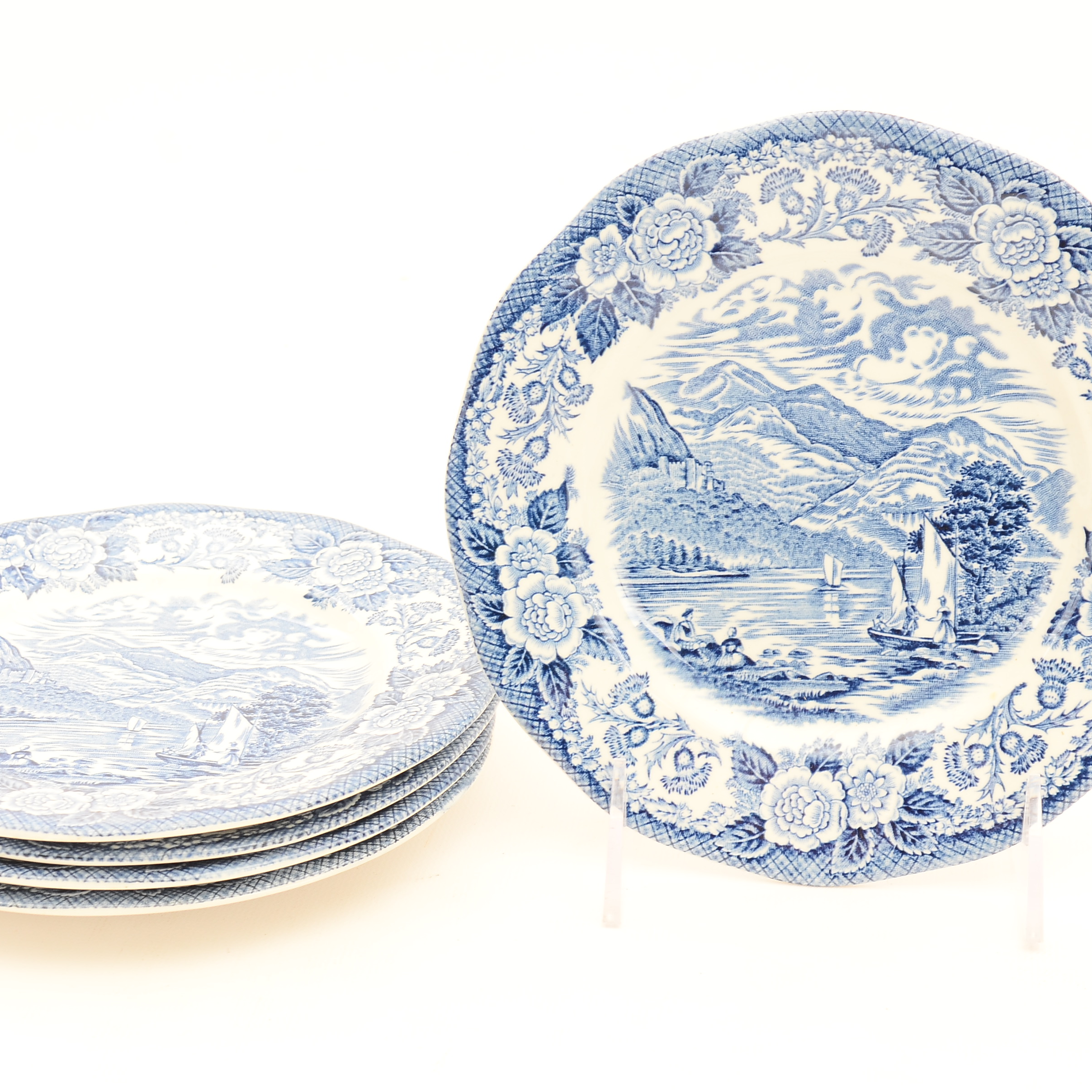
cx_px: 471
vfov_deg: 23.4
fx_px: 2641
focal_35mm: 74
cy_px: 547
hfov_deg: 23.3
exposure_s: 1/80
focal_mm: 38
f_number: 10
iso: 250
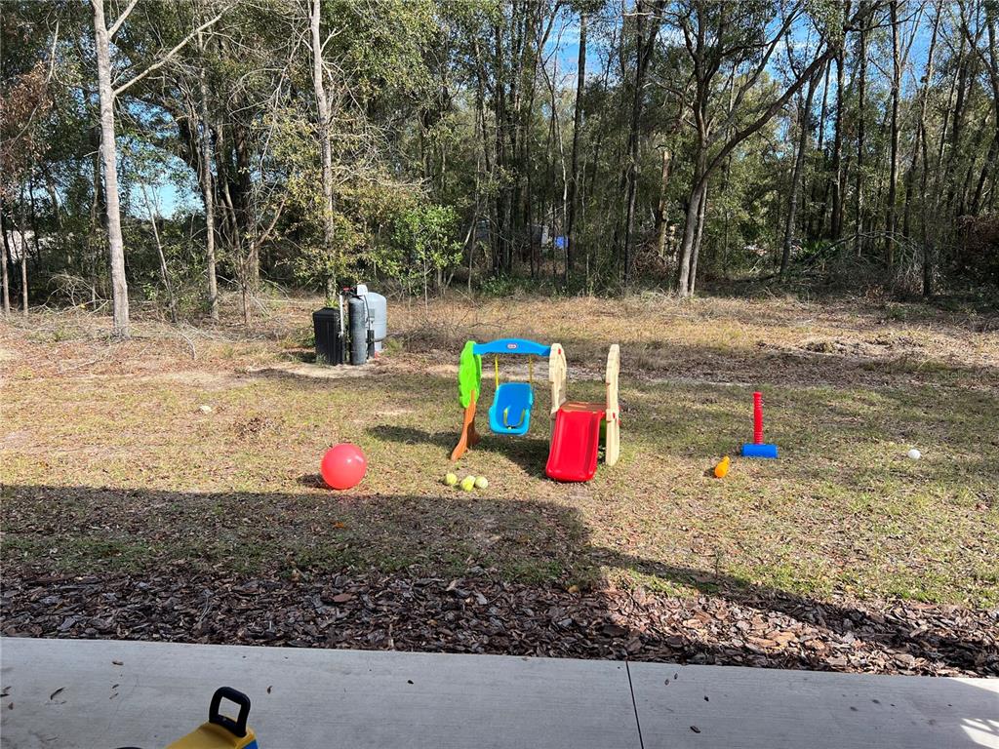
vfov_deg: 53.1
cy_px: 374
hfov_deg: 67.3
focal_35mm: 26
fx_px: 750
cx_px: 500
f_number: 1.5
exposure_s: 1/1135
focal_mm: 5.7
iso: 50
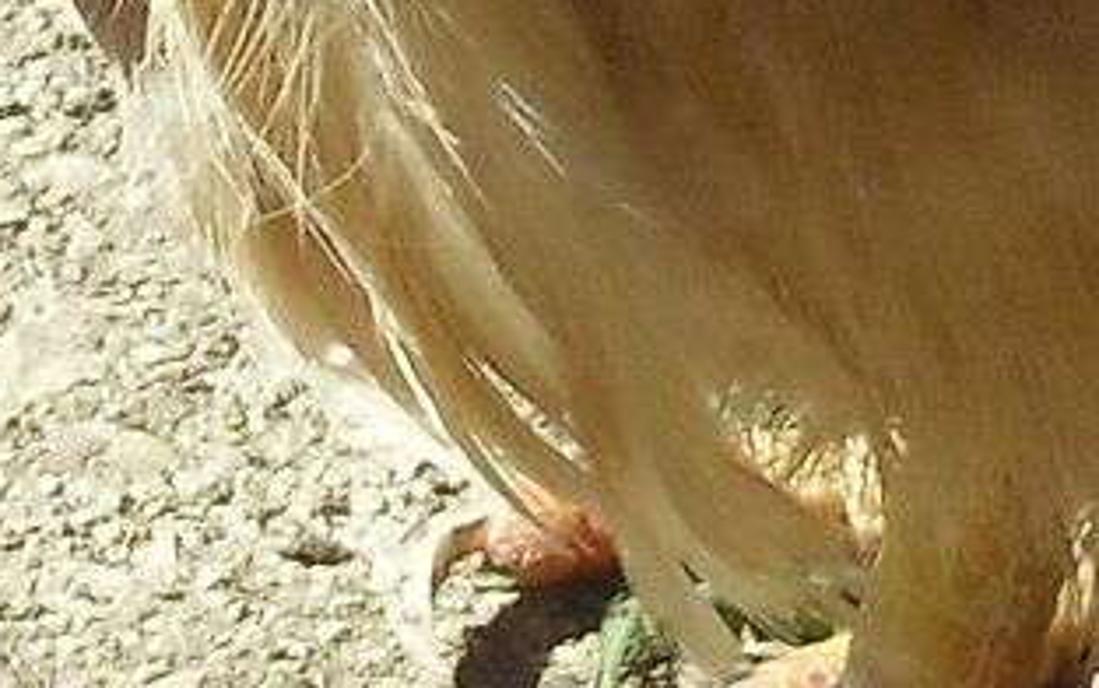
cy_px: -899
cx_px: 1162
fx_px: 27510
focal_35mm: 918
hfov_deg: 2.3
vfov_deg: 1.4
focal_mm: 18.6
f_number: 5.2
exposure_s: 1/320
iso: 100
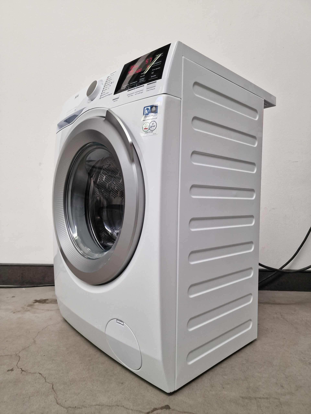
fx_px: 276
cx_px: 156
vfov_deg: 73.9
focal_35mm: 23
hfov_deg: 58.9
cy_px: 207
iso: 80
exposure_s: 1/100
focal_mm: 6.4
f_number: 1.8
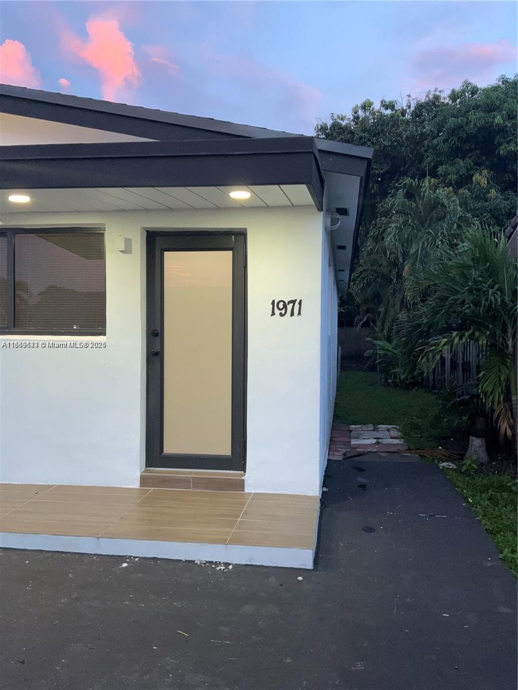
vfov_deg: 61.7
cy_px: 345
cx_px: 259
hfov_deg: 48.2
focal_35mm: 29
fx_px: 579
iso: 50
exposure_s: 1/60
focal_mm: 3
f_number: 1.8
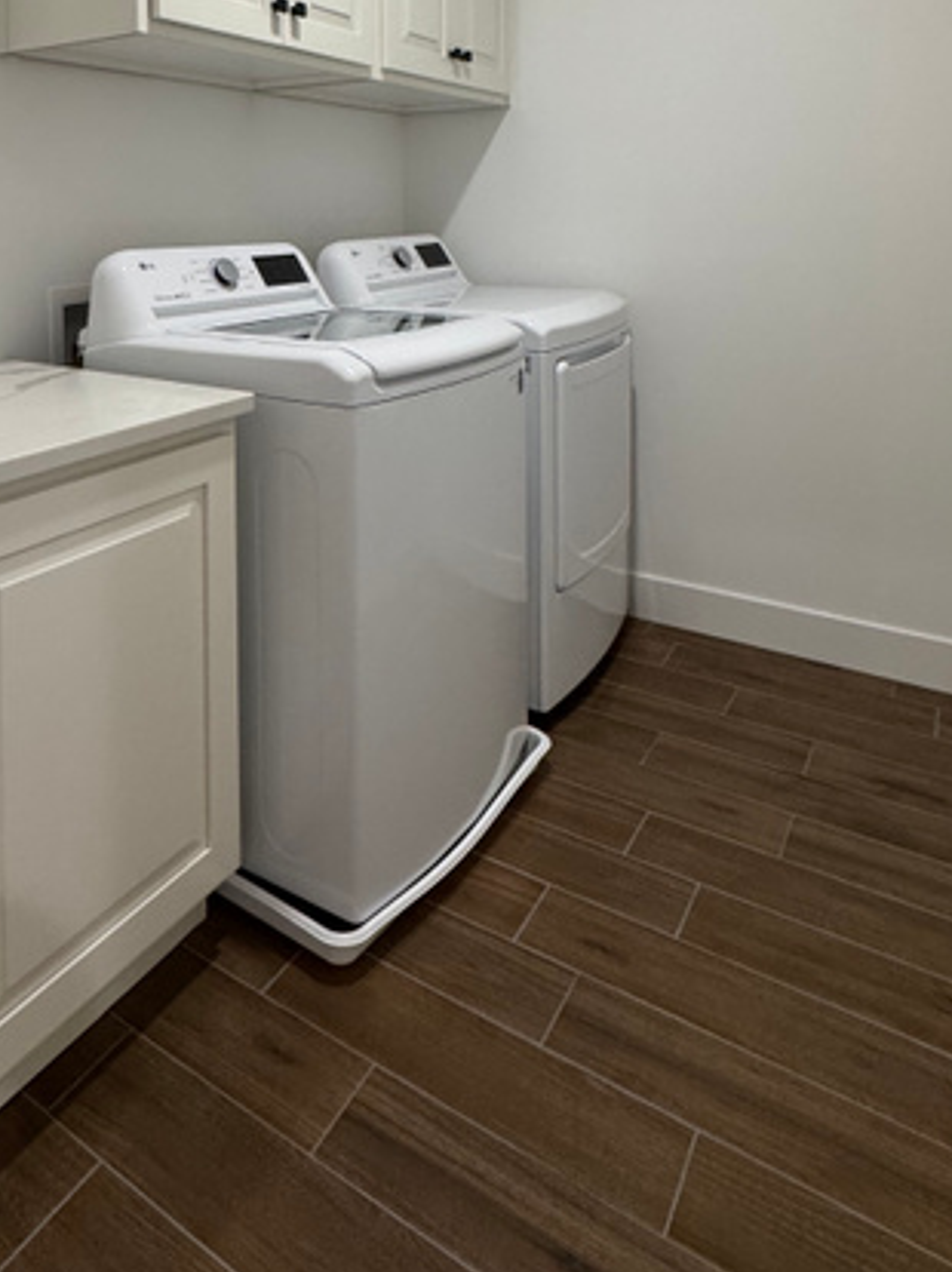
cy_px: 234
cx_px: 319
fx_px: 954
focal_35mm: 26
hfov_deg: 52.0
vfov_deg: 61.1
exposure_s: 1/120
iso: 320
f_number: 2.2
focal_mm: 2.22
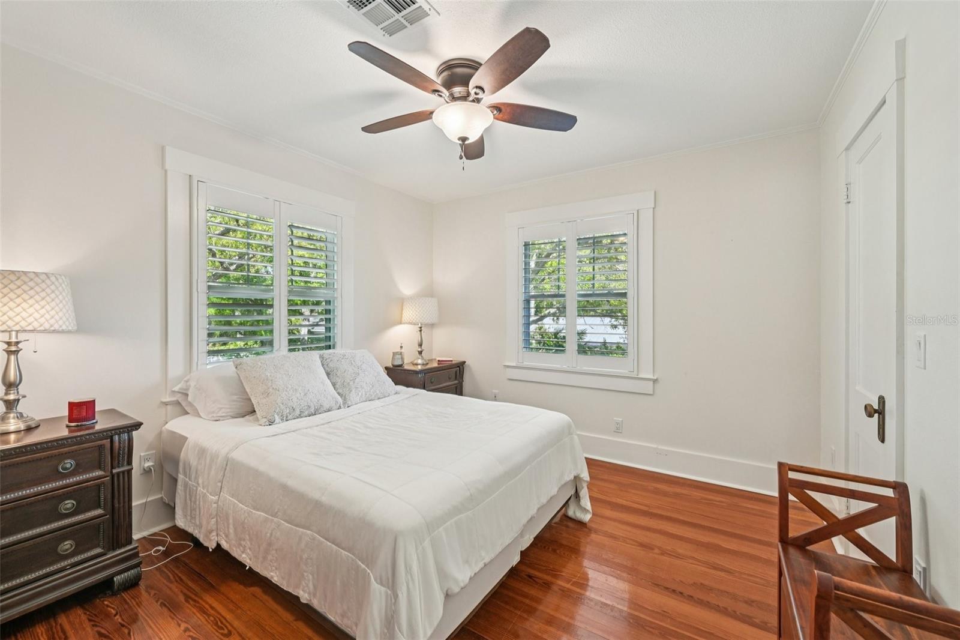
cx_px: 480
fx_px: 373
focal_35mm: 14
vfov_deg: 81.2
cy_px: 320
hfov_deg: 104.3
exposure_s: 1/20
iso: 400
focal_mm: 14
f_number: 8
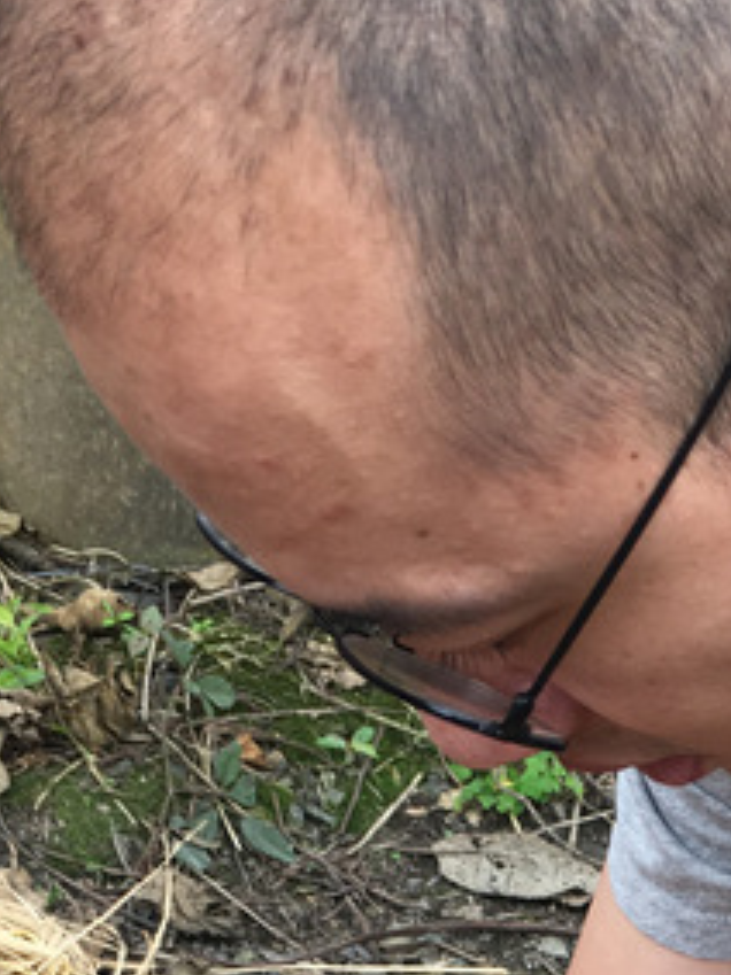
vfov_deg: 21.0
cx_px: 679
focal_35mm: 82
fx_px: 2311
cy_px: 1371
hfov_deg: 17.7
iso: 32
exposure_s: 1/120
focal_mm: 4.15
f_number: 2.2
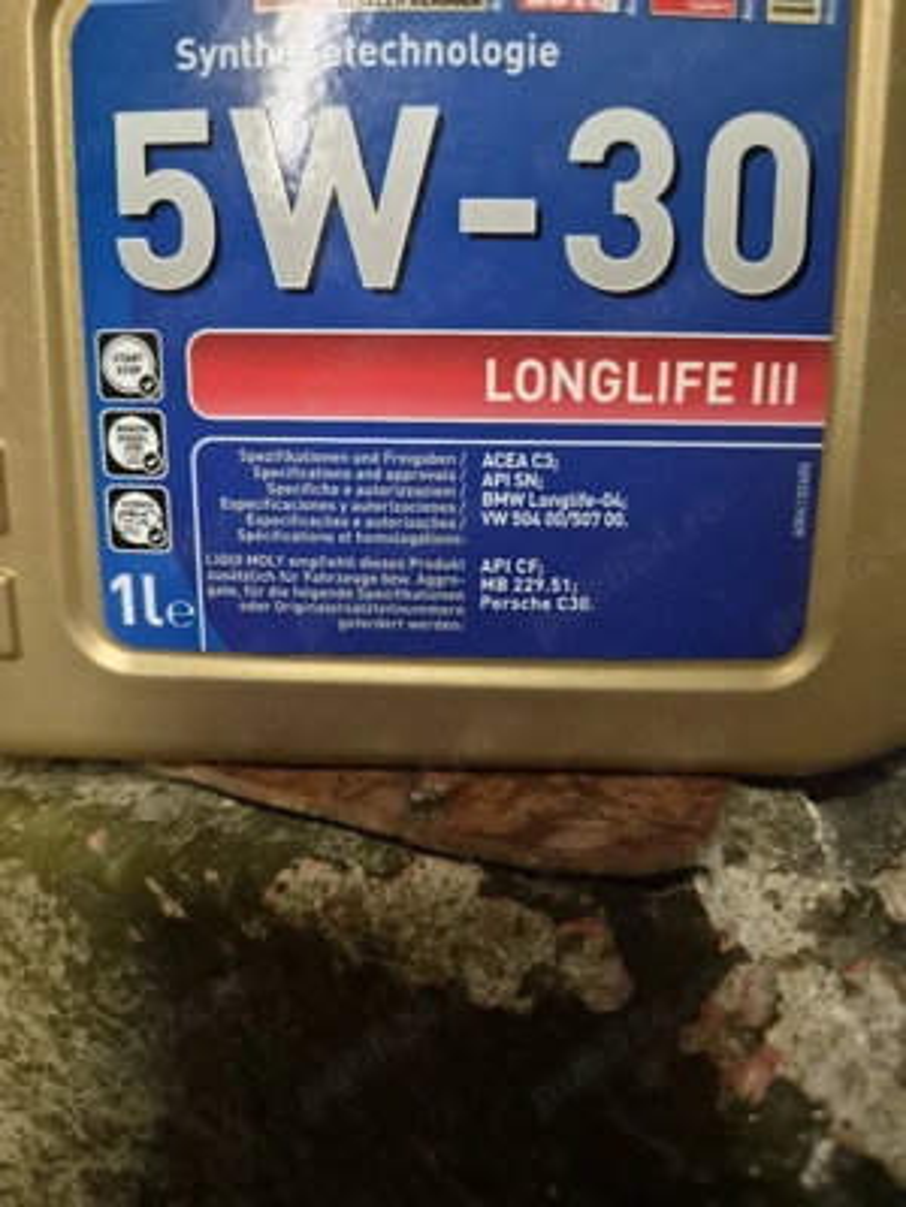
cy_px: 604
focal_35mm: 23
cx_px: 453
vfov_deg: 73.9
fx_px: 803
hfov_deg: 58.9
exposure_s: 1/100
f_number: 1.8
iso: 1600
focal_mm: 5.4
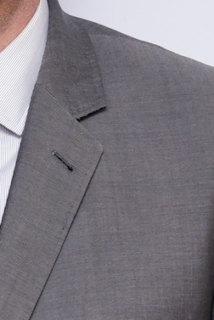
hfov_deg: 3.9
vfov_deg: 5.8
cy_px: 424
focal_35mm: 350
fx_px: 3115
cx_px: -59
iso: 1600
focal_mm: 66
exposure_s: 1/200
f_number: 6.3
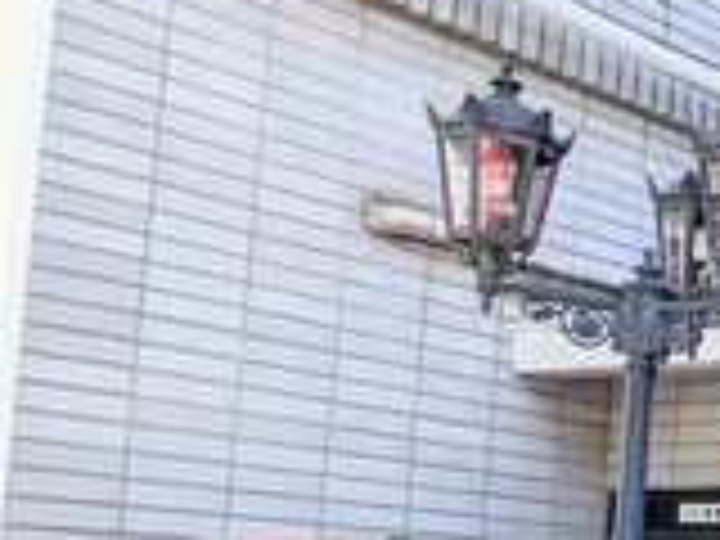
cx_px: 1498
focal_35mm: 70
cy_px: 542
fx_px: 1456
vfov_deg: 20.3
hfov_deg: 17.7
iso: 49
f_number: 2.2
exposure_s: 1/214
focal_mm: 2.35
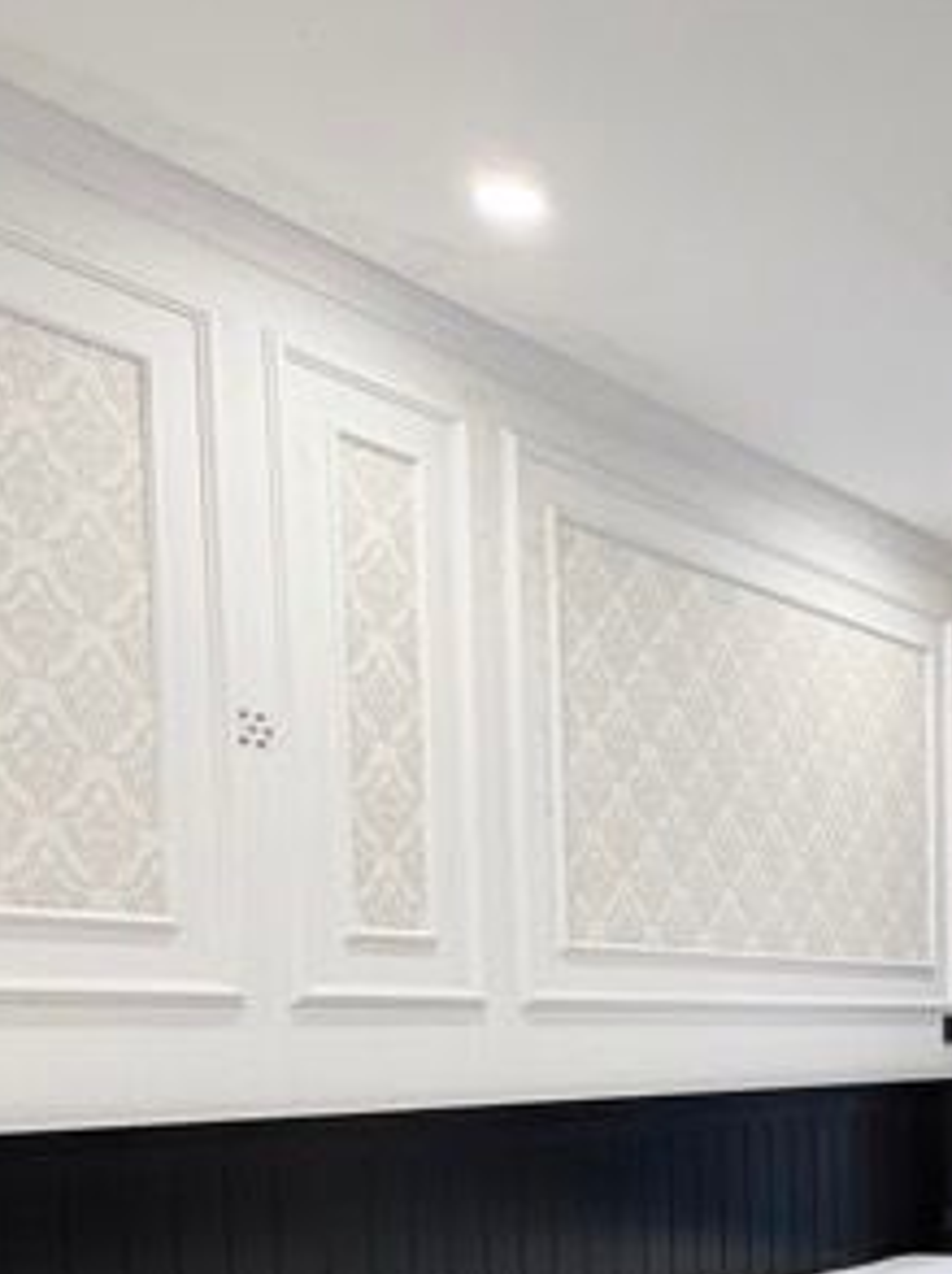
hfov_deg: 26.2
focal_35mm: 49
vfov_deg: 36.4
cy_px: 1165
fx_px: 1801
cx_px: 1161
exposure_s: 1/100
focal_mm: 2.22
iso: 160
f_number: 2.2
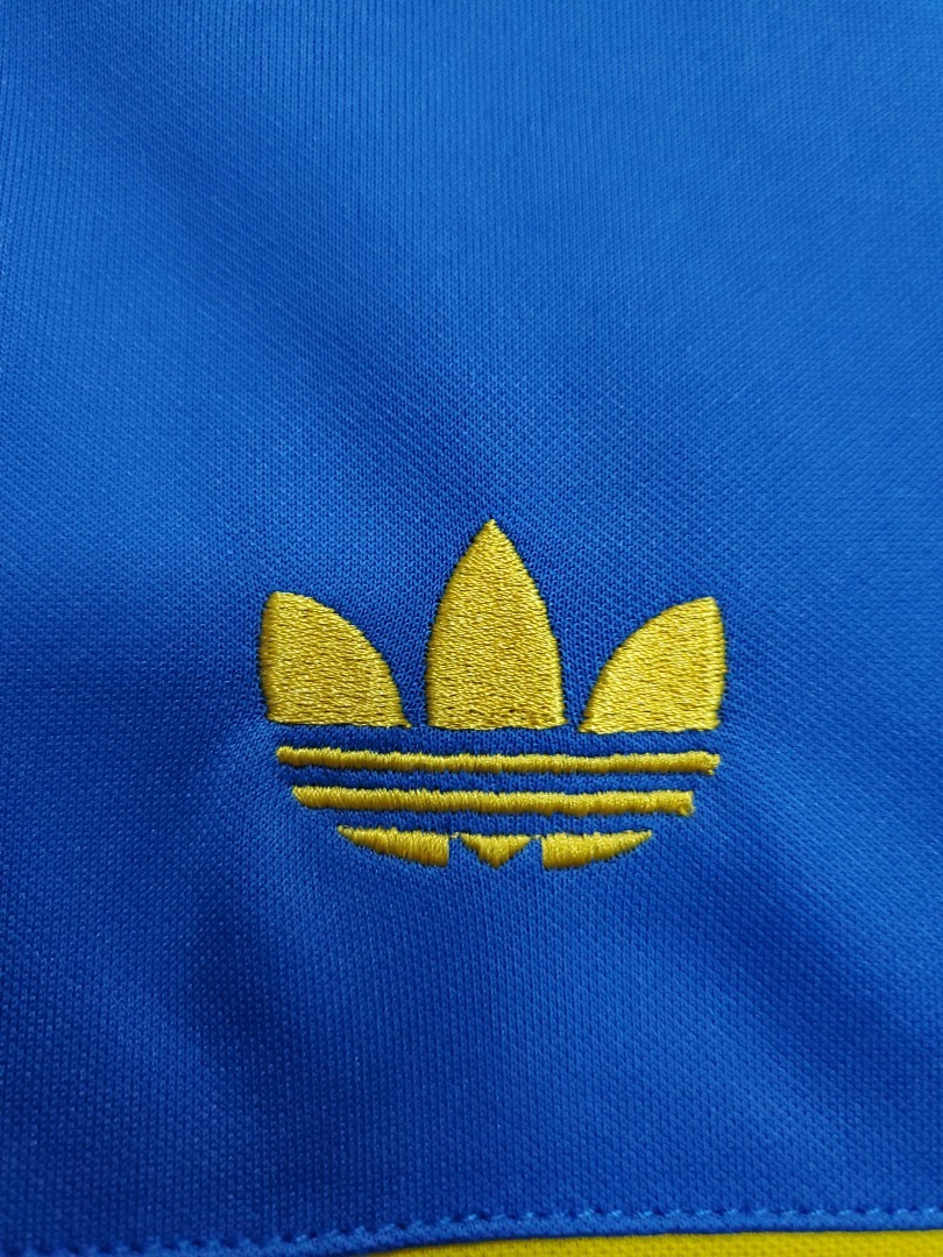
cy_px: 628
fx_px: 944
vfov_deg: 67.3
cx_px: 472
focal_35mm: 26
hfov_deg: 53.1
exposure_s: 1/30
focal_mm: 4.3
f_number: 1.5
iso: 200
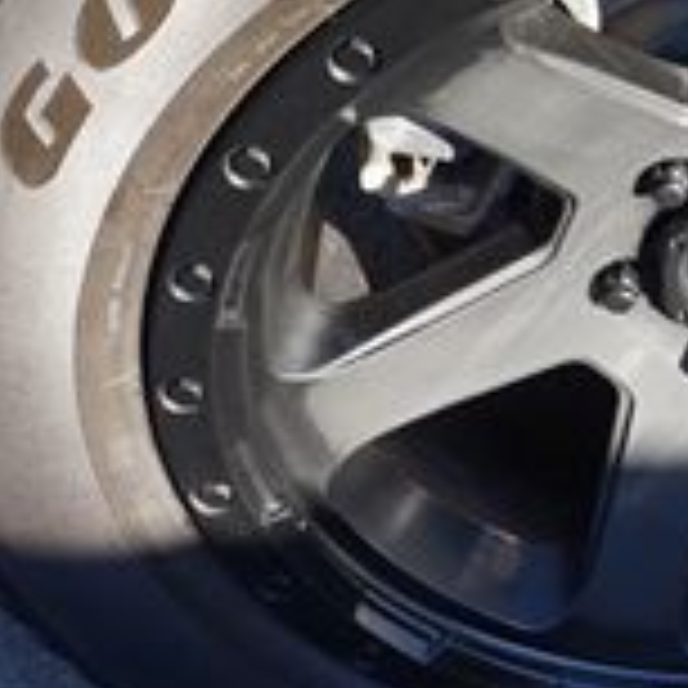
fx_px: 1911
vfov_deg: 19.9
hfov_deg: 20.1
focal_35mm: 85
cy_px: 18
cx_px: 571
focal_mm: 16
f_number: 5
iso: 100
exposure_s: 1/80
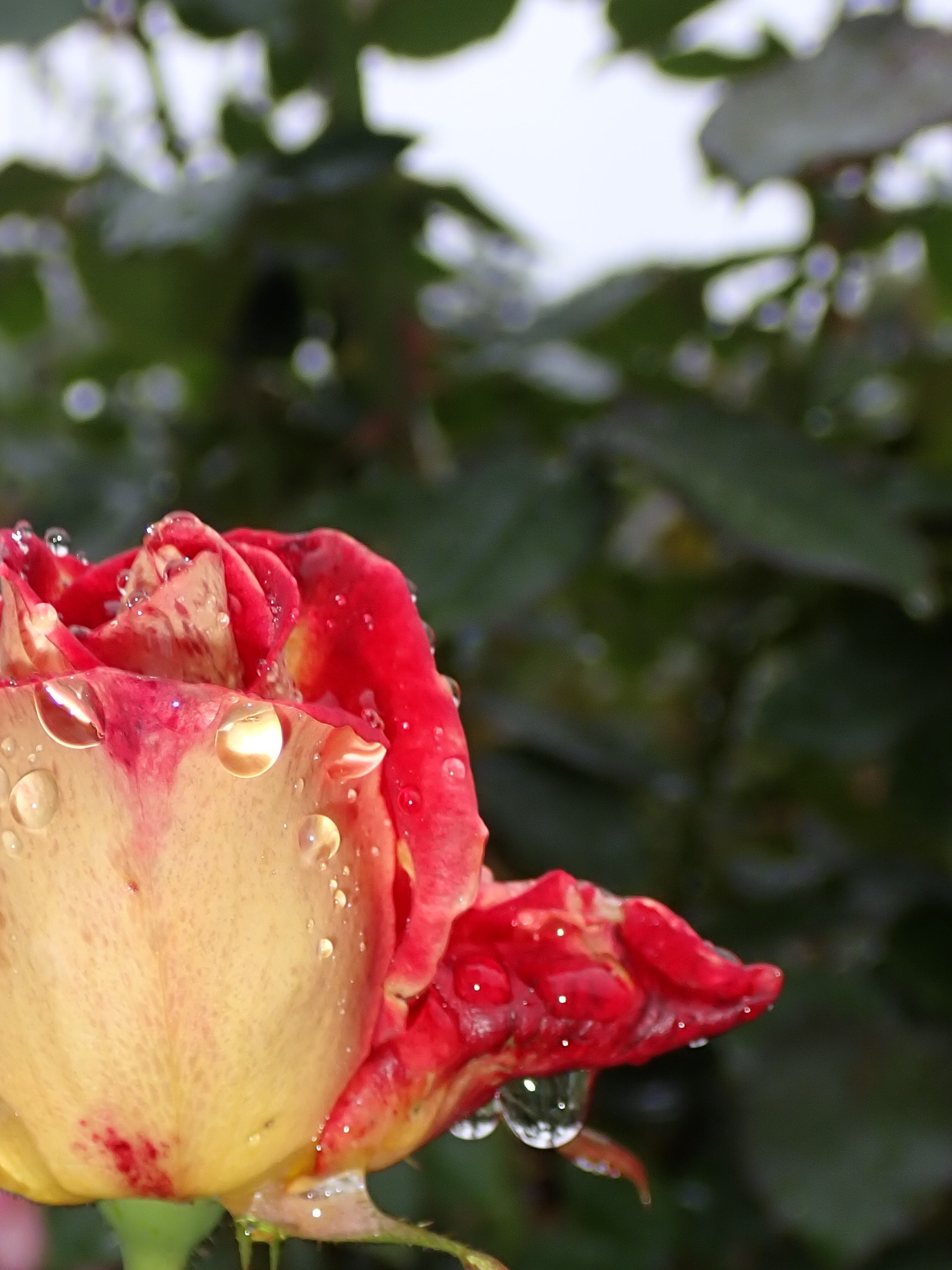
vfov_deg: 25.0
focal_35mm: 77
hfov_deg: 19.1
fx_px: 2824
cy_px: 997
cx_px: 307
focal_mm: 7.84
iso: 100
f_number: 9
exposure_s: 1/40
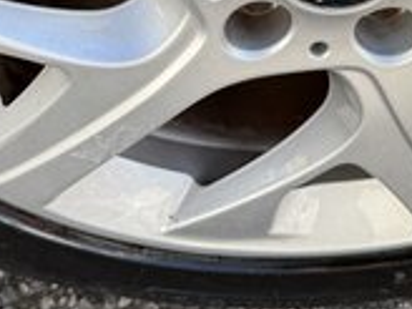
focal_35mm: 117
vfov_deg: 11.8
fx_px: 1393
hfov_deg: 16.7
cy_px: -216
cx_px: 322
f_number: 1.78
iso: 80
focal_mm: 6.76
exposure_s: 1/391
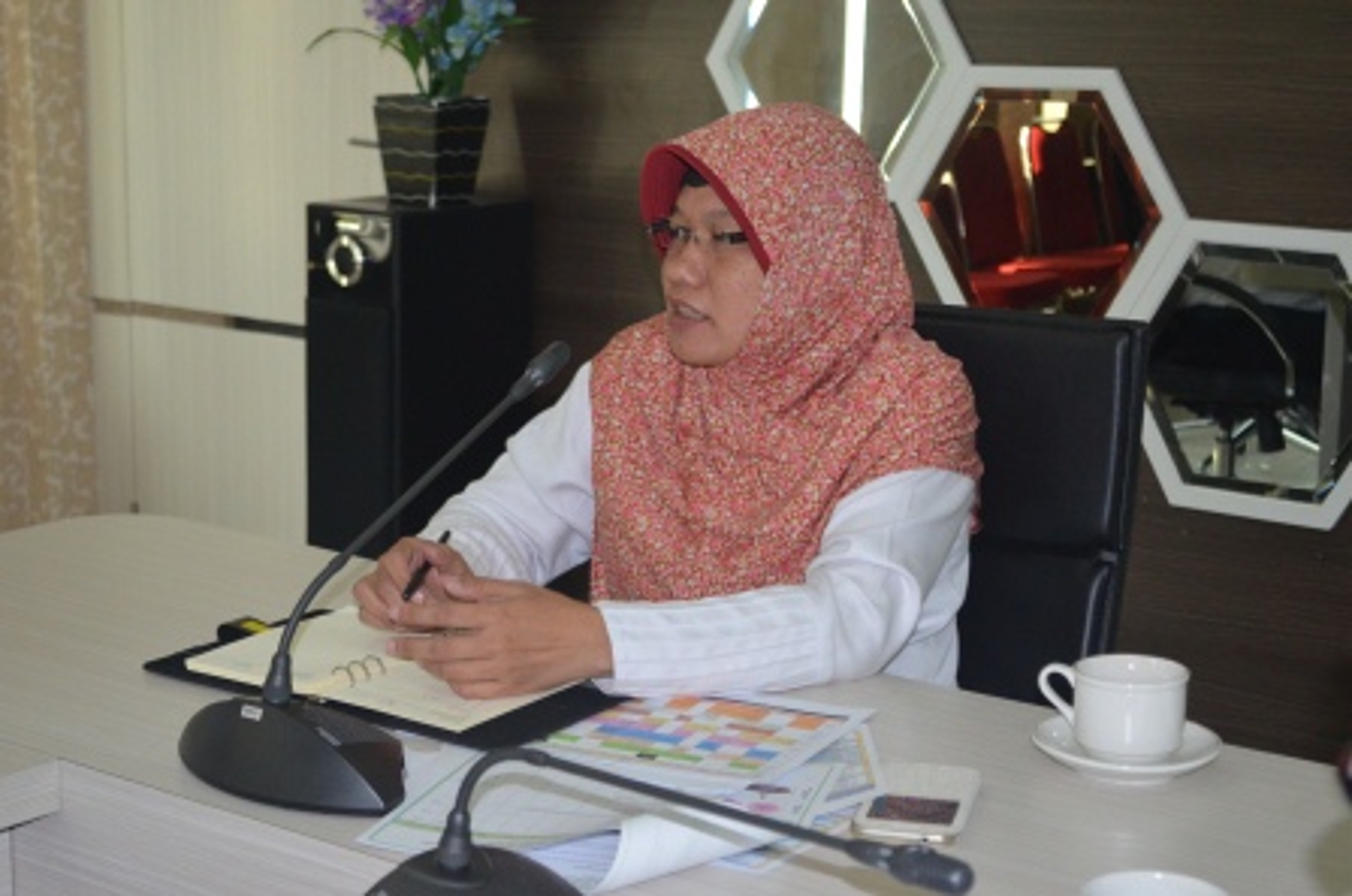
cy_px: 448
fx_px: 2530
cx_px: 676
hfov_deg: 29.9
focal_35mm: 68
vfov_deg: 20.1
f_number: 5.3
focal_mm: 45
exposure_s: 1/60
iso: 1600
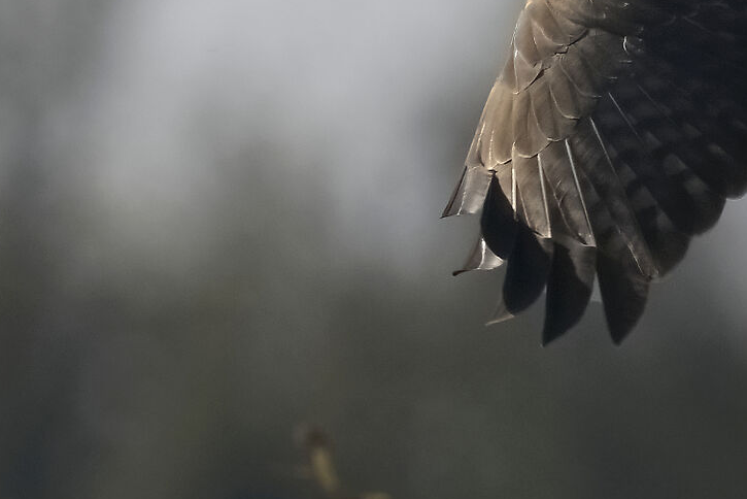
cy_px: 381
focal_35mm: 1853
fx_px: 38463
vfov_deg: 0.7
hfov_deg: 1.1
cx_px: 215
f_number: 7.1
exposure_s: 1/1600
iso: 280
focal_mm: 560
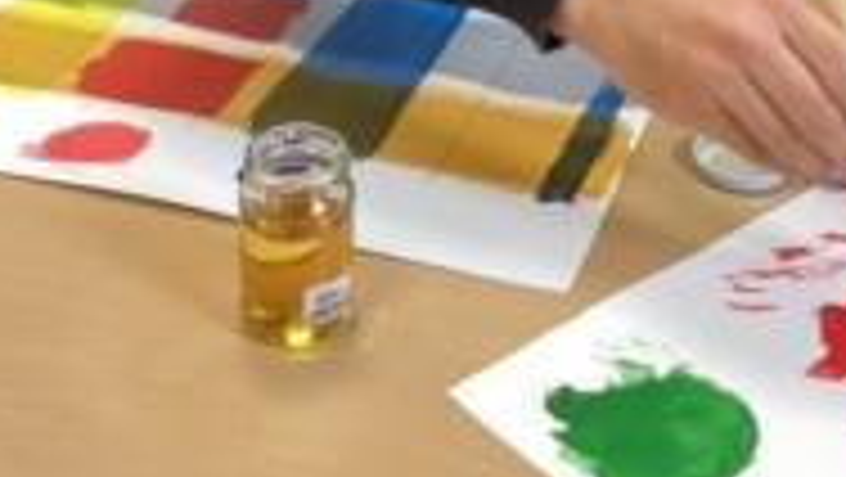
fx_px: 2020
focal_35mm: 90
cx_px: 526
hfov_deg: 23.6
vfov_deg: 12.8
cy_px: -223
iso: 125
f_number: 2.4
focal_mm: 3.3
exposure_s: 1/60
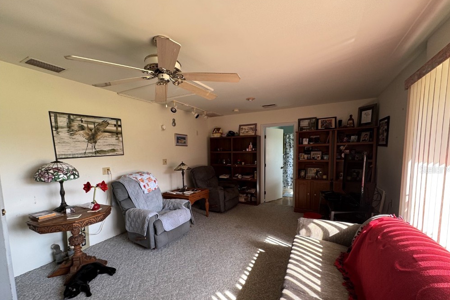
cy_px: 169
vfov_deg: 77.0
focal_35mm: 15
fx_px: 188
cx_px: 231
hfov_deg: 100.4
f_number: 2.2
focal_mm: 2.22
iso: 125
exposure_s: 1/99
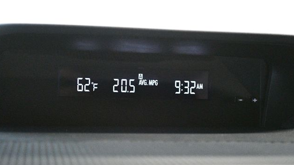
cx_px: 145
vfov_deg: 18.8
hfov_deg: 32.8
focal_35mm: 64
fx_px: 499
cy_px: 95
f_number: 5.3
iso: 10000
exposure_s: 1/60
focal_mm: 40
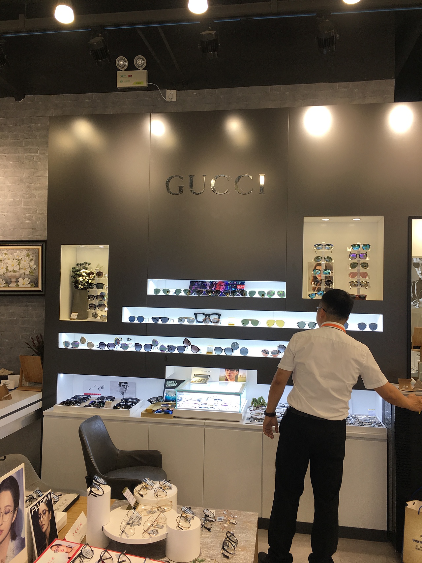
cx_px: 211
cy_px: 282
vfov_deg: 61.7
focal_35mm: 29
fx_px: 471
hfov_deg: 48.2
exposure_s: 1/100
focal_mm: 4.15
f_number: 2.2
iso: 25
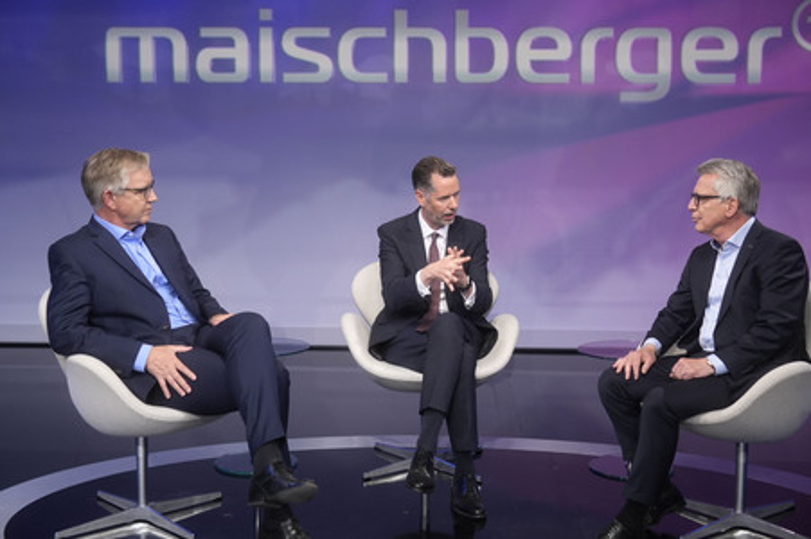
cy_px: 270
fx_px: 1013
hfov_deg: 43.6
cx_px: 406
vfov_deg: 29.8
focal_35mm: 45
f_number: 2.2
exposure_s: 1/200
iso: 640
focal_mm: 30
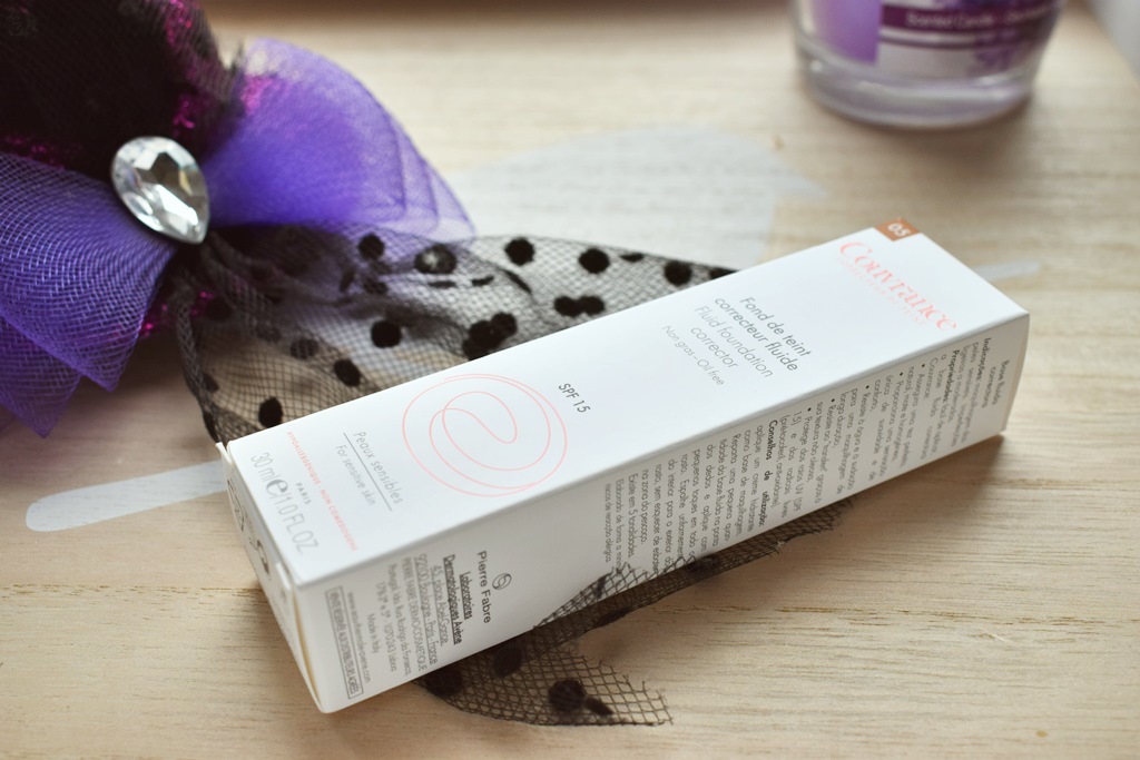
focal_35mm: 42
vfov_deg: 31.9
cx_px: 570
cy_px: 380
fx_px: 1330
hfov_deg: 46.4
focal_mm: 28
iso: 400
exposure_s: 1/125
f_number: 7.1
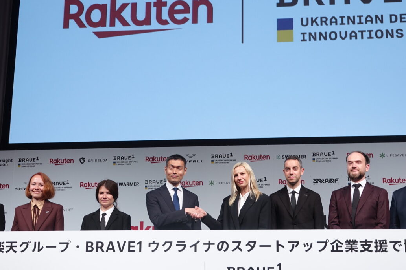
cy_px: 125
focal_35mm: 64
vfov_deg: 21.2
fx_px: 722
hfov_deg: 31.4
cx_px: 220
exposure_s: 1/50
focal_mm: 15.73
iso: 125
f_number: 3.2
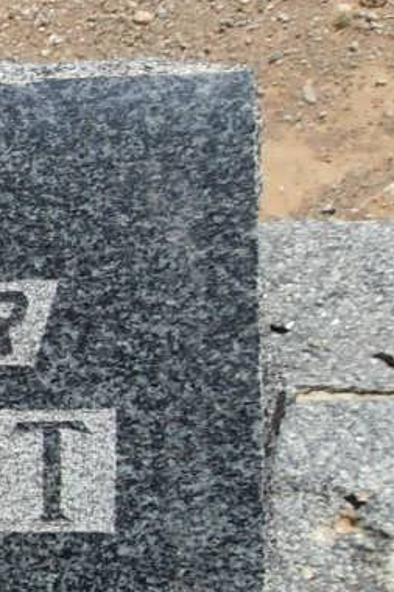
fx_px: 1889
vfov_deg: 17.5
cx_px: -452
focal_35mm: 115
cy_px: 561
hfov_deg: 10.7
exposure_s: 1/180
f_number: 8.2
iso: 80
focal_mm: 6.3
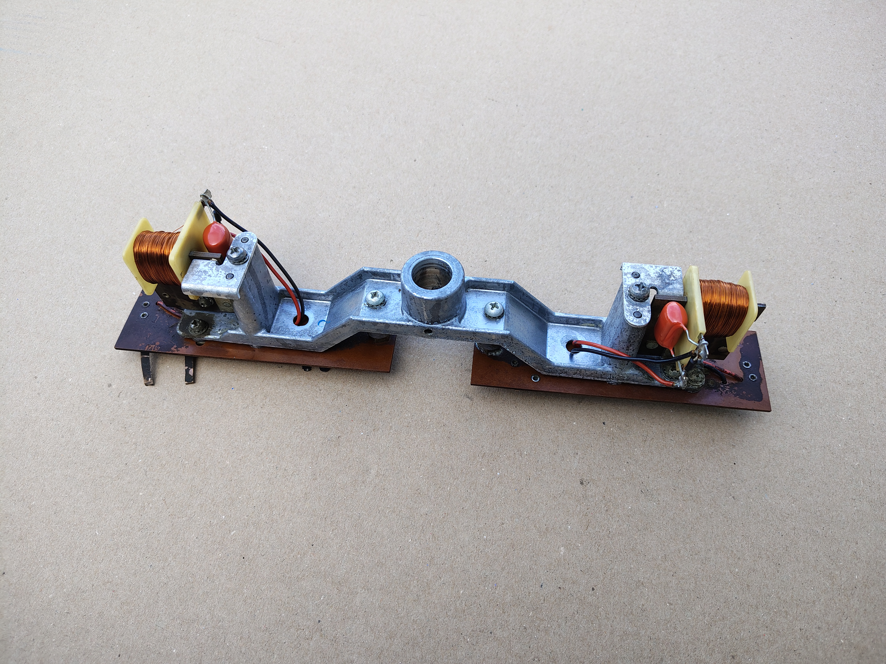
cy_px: 332
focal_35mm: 24
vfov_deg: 56.8
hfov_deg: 71.6
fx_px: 614
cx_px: 443
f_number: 1.8
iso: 100
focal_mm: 5.56
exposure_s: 1/330
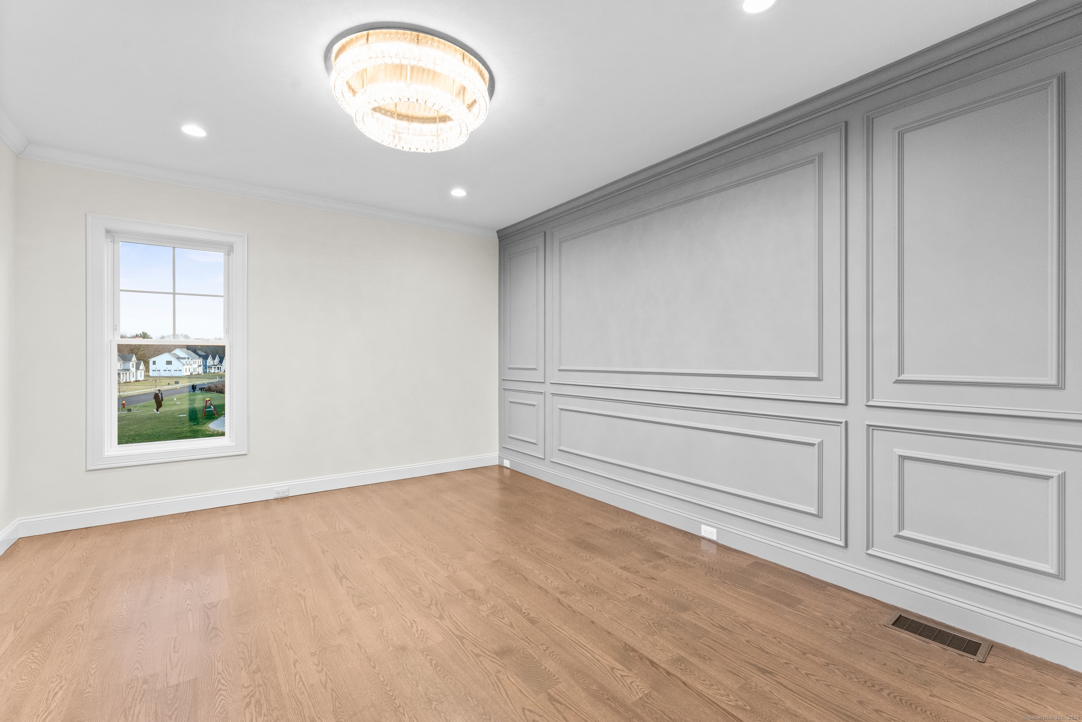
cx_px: 541
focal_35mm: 15
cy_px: 361
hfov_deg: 98.9
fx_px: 463
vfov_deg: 75.9
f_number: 9
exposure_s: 1/30
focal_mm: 15.4
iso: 4000
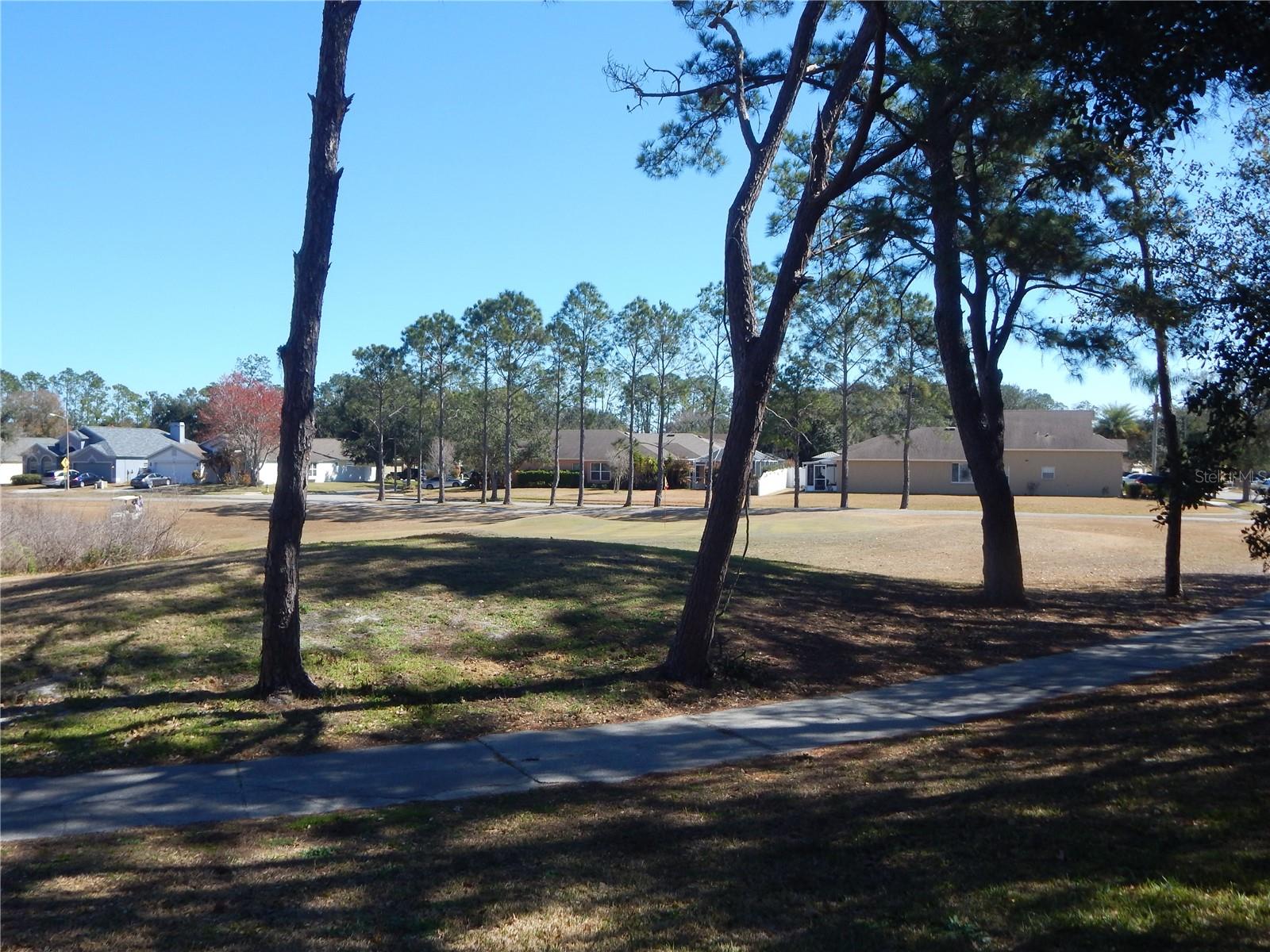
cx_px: 635
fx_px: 1247
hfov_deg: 54.0
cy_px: 476
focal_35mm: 34
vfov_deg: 41.8
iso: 125
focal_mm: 6.1
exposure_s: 1/1000
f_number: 3.3
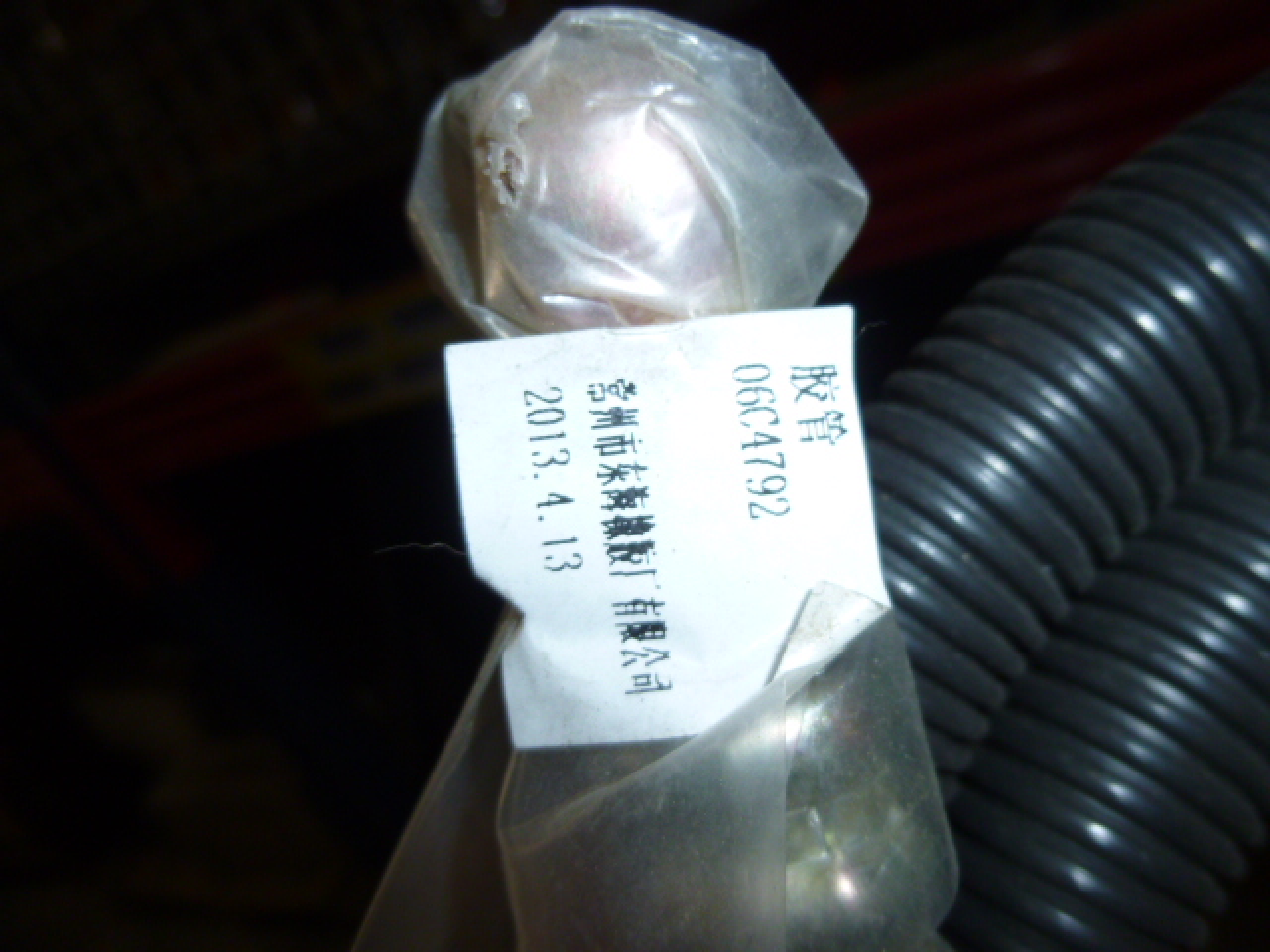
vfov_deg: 54.9
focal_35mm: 25
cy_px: 476
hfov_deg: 69.4
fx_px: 917
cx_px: 635
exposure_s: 1/60
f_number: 3.1
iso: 125
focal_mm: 4.5
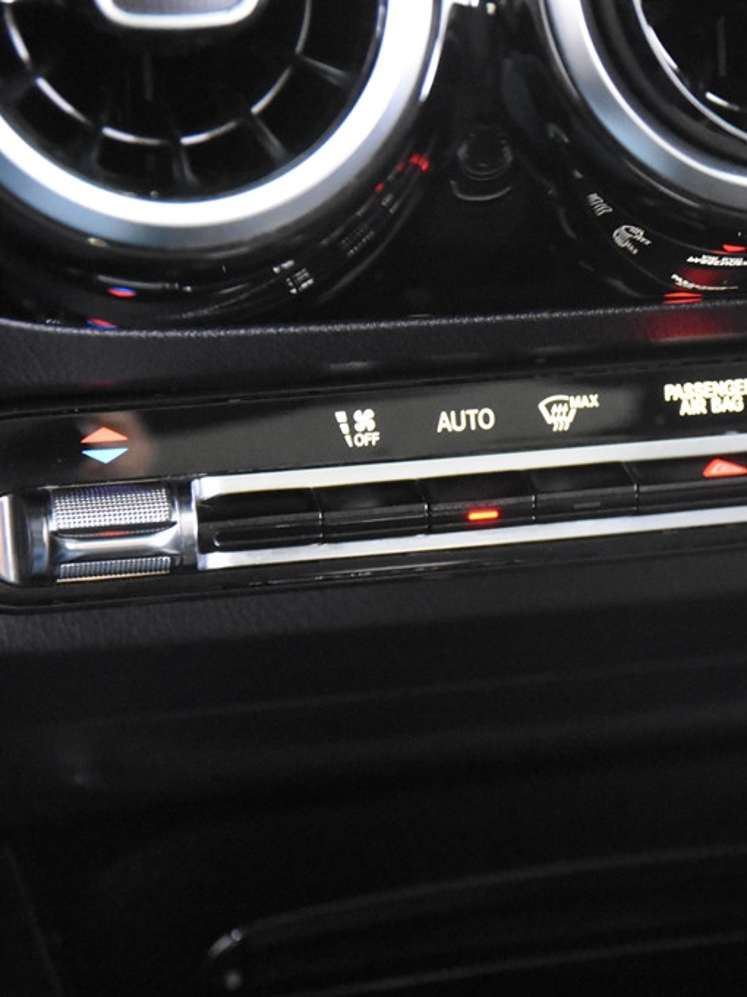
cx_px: 620
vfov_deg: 17.4
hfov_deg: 13.0
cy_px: 498
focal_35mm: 113
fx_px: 3251
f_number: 3.8
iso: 12800
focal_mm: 52
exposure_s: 1/20
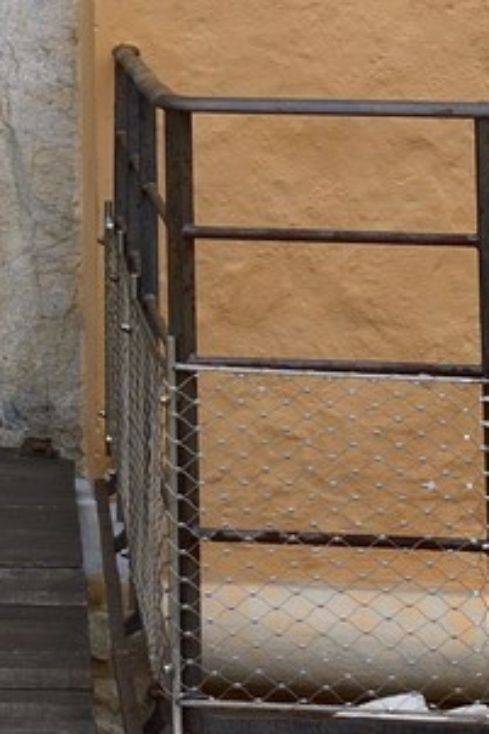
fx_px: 3896
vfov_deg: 9.3
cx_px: -382
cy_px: -1167
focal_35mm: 191
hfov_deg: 7.0
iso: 400
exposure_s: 1/200
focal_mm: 36
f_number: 10
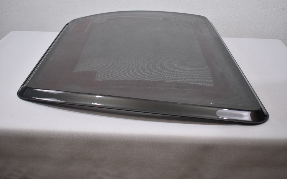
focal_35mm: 43
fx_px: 333
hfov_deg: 46.7
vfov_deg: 30.2
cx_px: 145
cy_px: 89
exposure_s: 1/200
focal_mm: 27
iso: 800
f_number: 4
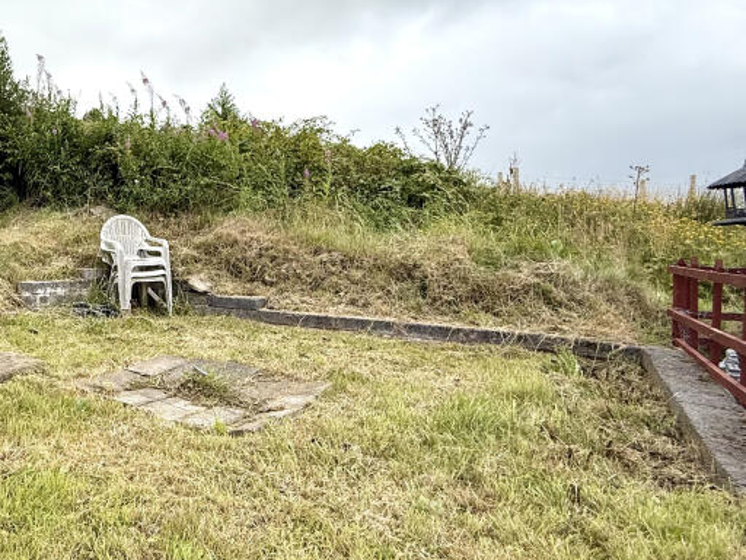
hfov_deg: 56.6
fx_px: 603
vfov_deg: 49.7
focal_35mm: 28
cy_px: 252
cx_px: 105
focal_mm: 2.22
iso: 64
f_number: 2.2
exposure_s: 1/928
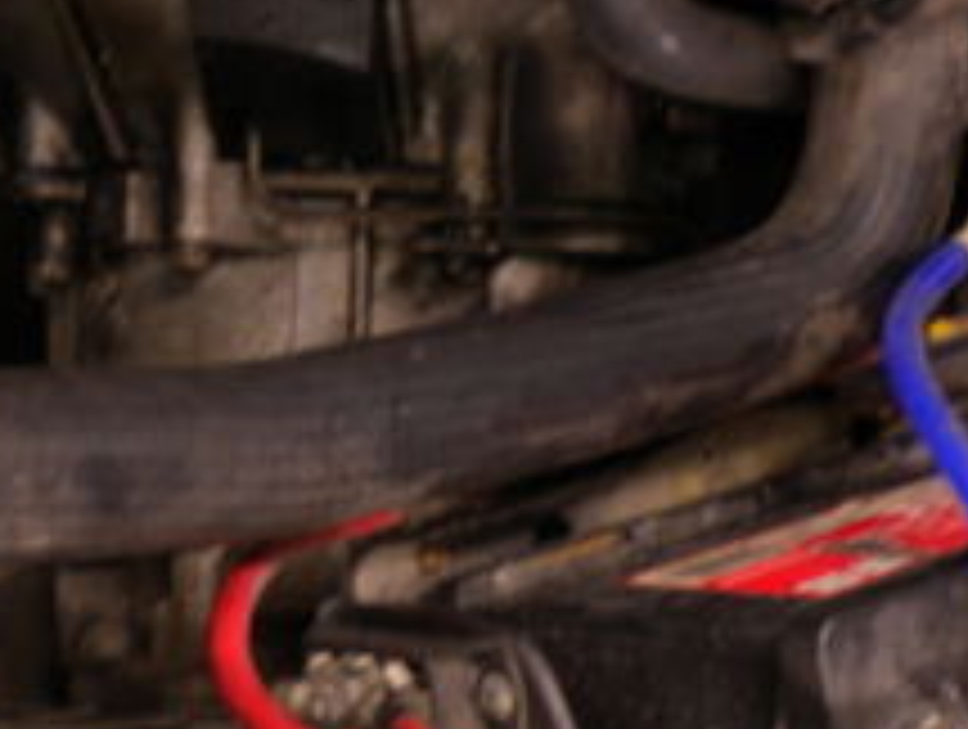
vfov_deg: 14.3
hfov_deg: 18.8
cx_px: 374
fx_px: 2913
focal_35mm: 104
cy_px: 324
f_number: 3.1
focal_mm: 6.3
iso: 80
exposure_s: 1/10.4
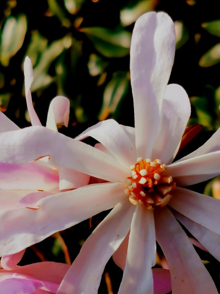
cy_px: 210
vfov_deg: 18.5
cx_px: 122
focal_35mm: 106
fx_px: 899
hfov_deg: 14.0
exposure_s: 1/1488
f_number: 1.4
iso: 50
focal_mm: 4.66
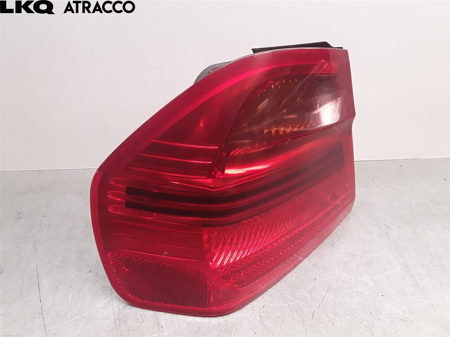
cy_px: 168
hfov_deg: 63.4
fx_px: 364
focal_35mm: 28
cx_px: 225
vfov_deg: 49.7
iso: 100
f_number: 1.9
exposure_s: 1/100
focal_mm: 2.91
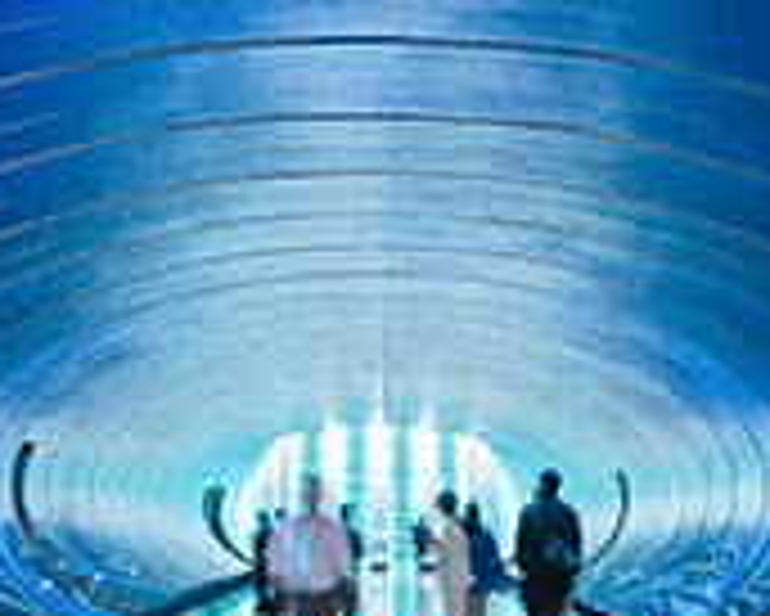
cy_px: 36
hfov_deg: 17.1
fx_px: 2554
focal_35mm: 112
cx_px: 419
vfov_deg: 13.6
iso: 400
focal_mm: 17
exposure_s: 1/1.67
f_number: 5
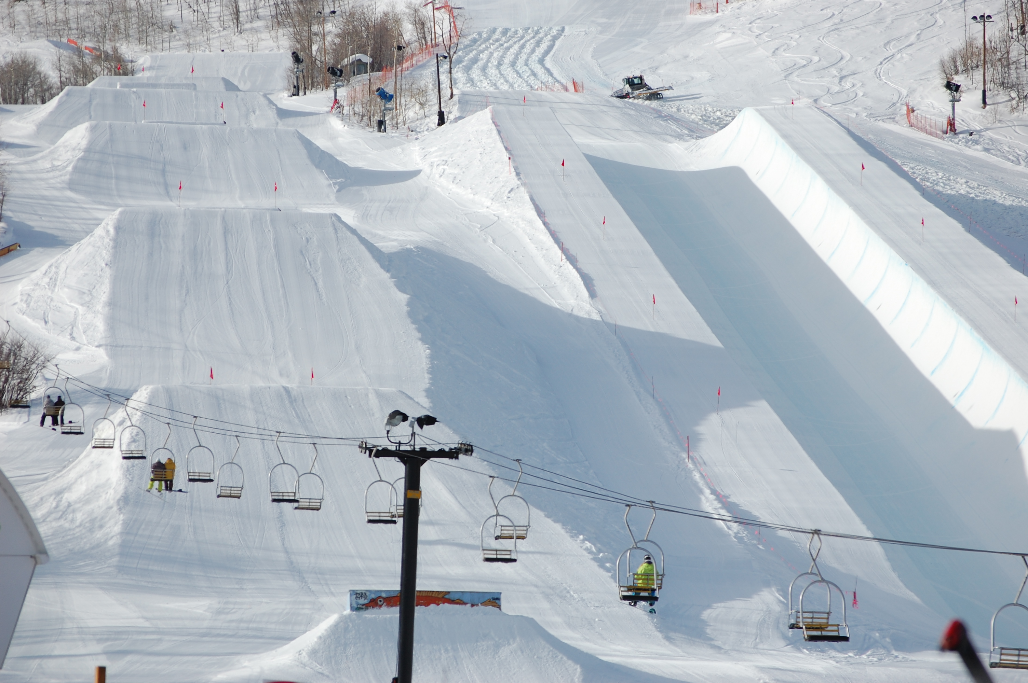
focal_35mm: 174
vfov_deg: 7.9
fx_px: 4964
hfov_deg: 11.8
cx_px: 514
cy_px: 342
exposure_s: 1/1000
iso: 200
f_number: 8
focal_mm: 116
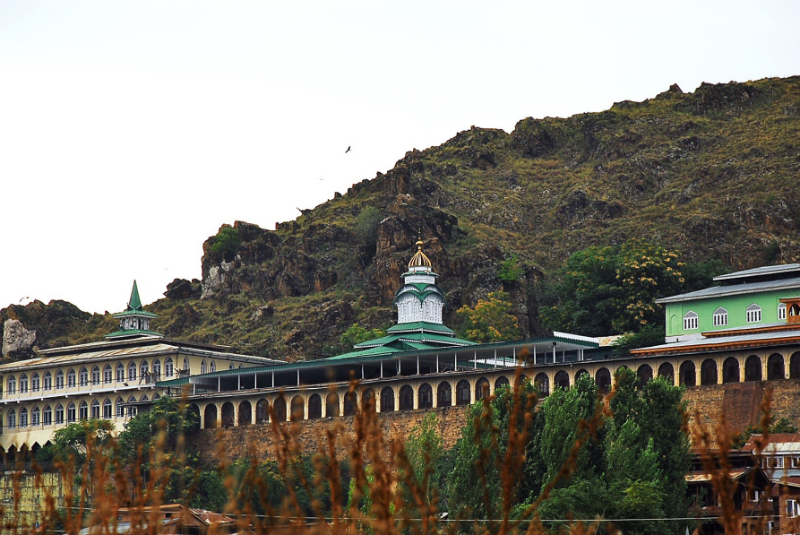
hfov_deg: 11.4
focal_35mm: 181
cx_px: 413
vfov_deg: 7.6
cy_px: 297
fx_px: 4016
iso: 100
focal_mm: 105
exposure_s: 1/125
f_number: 6.3
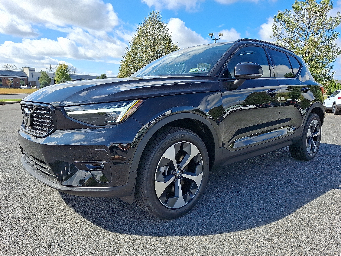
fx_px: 246
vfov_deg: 54.9
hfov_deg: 69.4
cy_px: 128
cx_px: 170
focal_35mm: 25
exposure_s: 1/909
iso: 25
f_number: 1.8
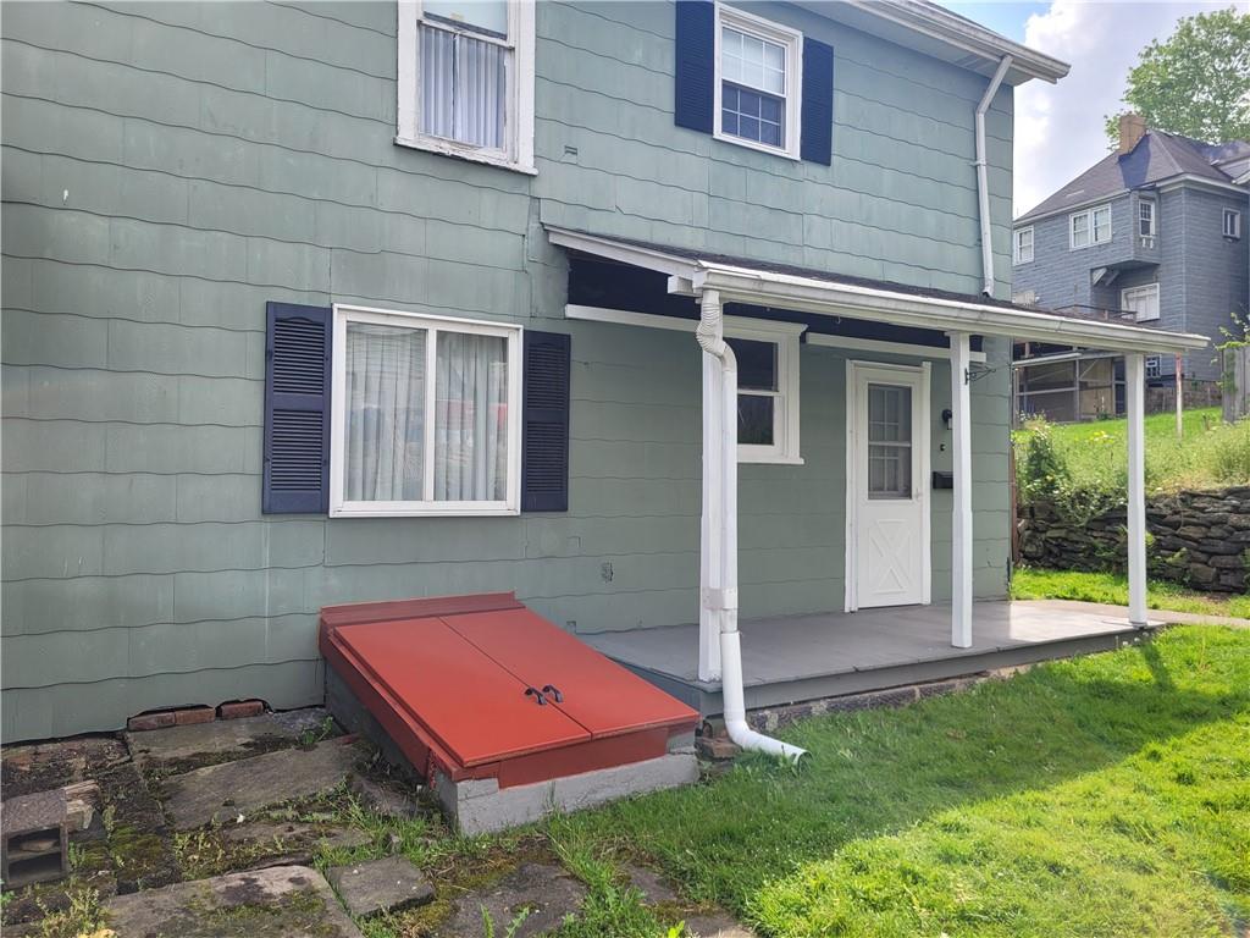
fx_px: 939
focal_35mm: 26
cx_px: 625
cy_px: 469
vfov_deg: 53.1
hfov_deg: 67.3
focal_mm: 5.4
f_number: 1.8
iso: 40
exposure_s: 1/932
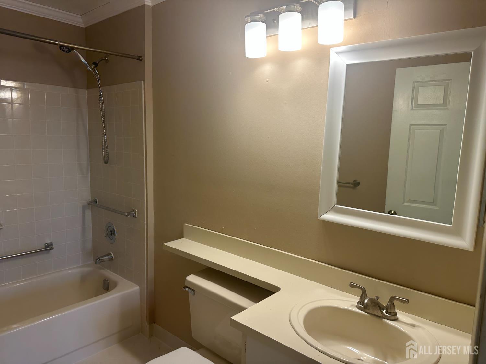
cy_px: 182
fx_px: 337
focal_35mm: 24
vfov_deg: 56.8
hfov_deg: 71.6
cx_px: 243
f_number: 1.78
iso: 80
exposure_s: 1/120
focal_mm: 6.86
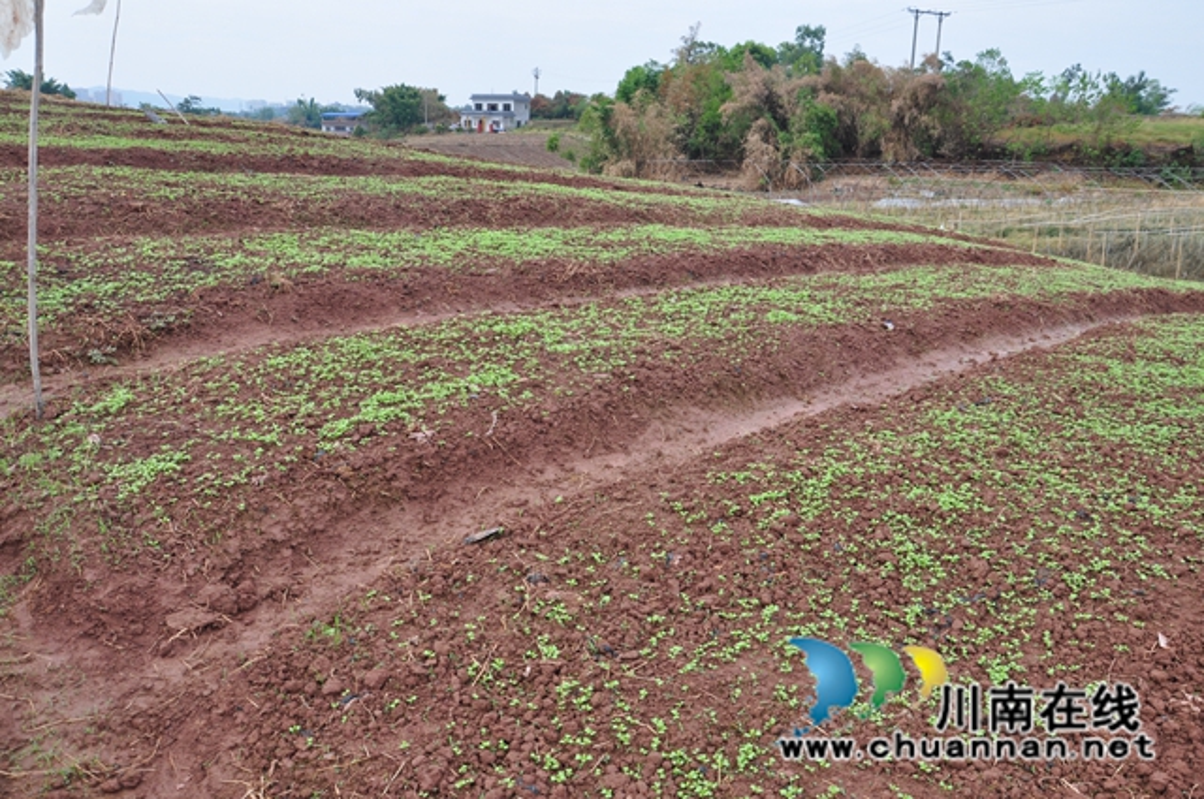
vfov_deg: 47.8
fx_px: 902
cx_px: 602
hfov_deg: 67.4
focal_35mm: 27
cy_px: 400
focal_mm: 18
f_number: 8
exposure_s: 1/250
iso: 200
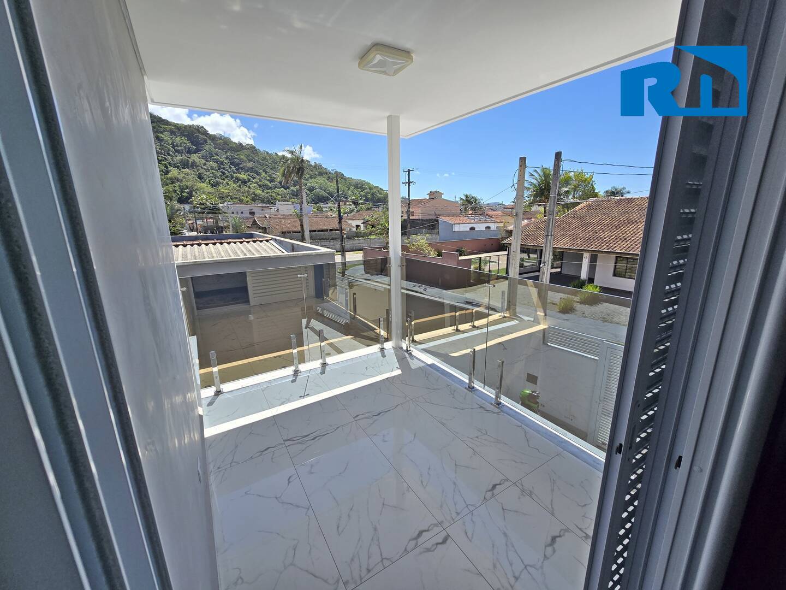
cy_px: 295
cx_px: 393
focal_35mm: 13
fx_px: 295
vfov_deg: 89.9
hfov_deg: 106.2
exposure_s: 1/1973
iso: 50
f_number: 2.2
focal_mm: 2.2
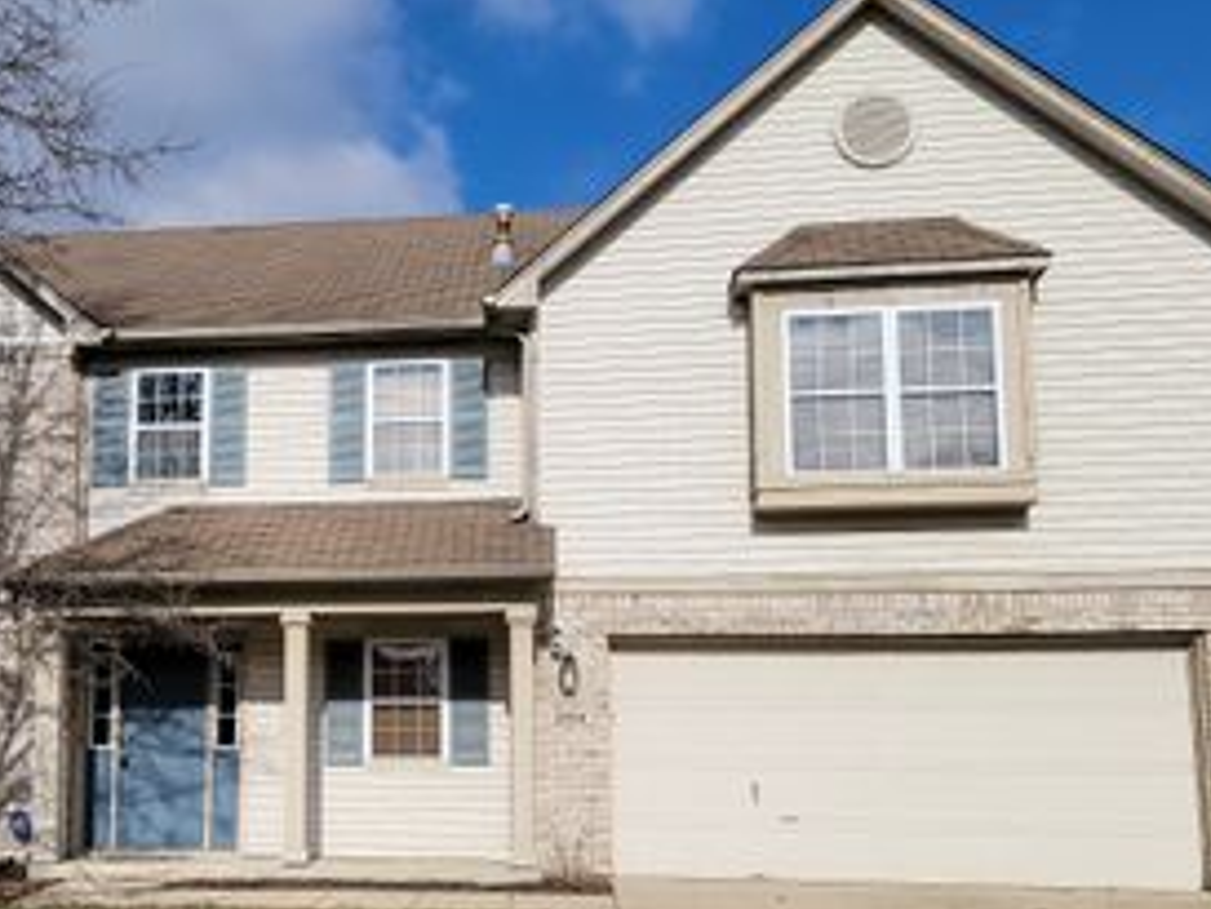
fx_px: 1540
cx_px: 311
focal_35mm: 44
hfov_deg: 41.7
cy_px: 610
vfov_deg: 32.6
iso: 16
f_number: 1.8
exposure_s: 1/2054
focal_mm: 6.7
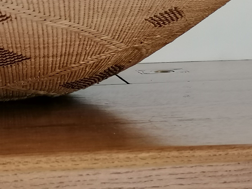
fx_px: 779
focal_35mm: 107
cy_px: 11
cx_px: -7
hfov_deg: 17.9
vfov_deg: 13.7
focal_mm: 4.75
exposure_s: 1/33.3
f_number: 1.8
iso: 250
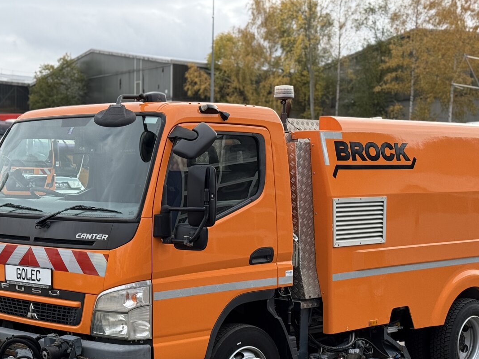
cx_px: 225
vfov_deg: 20.3
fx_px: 996
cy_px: 256
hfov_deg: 27.0
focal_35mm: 72
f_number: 1.78
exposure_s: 1/1285
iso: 80
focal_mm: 6.76
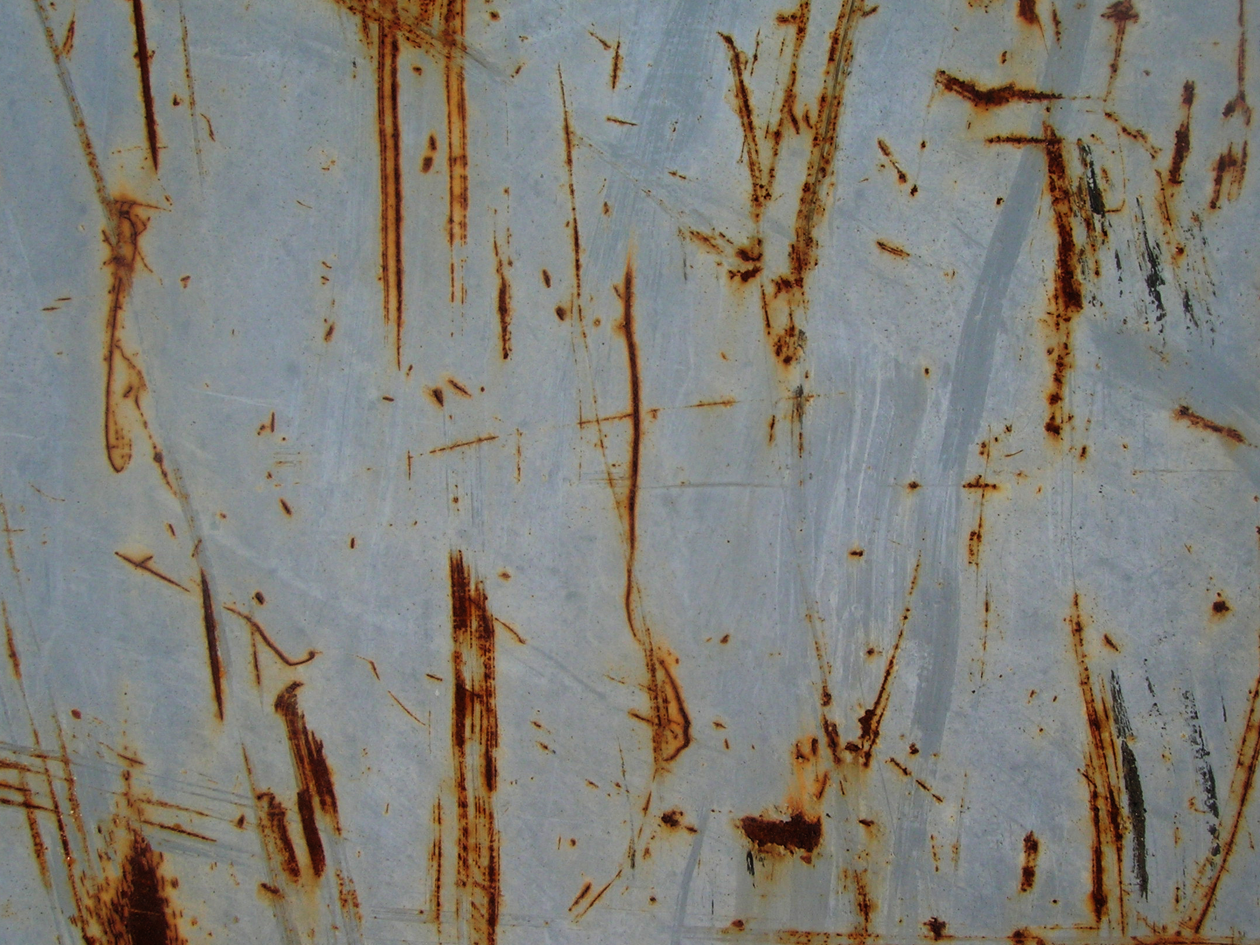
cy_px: 507
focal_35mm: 42
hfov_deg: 44.6
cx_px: 729
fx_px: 1529
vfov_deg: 34.3
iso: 50
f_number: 4.9
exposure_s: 1/313
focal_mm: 5.8
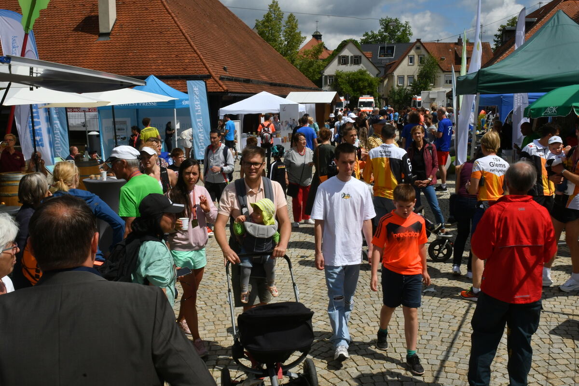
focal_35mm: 36
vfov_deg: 36.9
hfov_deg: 53.1
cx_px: 290
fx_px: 579
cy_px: 193
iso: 320
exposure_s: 1/250
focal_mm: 24
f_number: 20
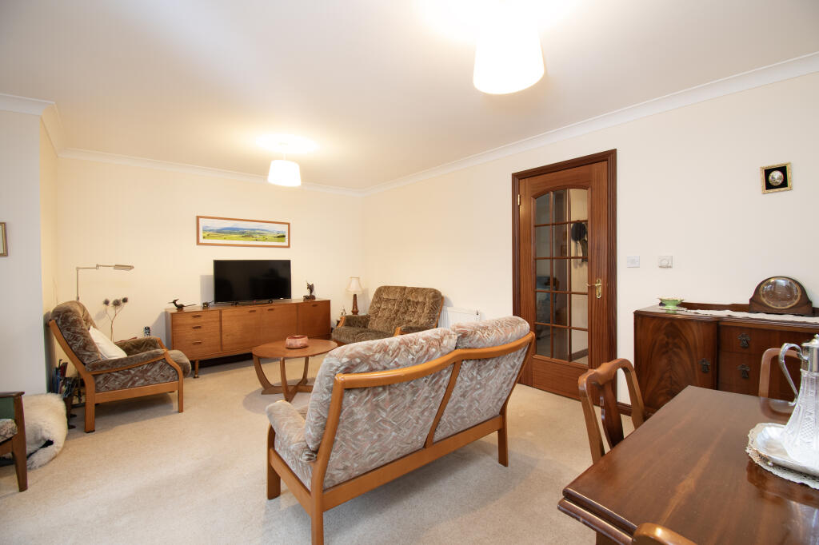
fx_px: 341
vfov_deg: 77.3
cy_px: 272
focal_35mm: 15
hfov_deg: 100.4
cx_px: 410
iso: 320
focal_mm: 10
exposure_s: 1/4
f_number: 8
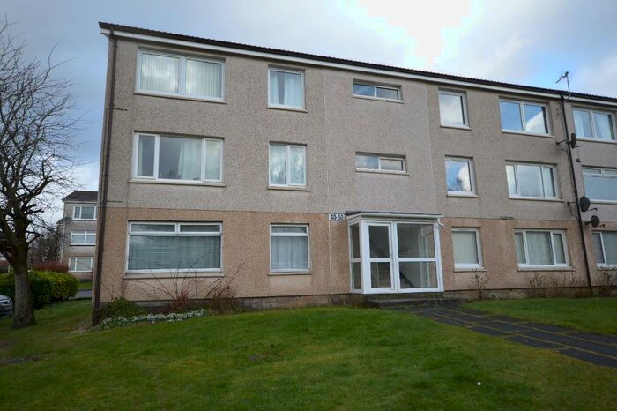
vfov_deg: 56.1
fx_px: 385
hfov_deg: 77.3
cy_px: 206
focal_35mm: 22
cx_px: 308
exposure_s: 1/125
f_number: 5.6
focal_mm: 15
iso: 140
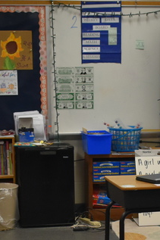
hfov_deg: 12.2
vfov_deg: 17.9
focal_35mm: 112
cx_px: 114
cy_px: 240
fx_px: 745
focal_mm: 23
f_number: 3.8
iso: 1000
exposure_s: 1/125
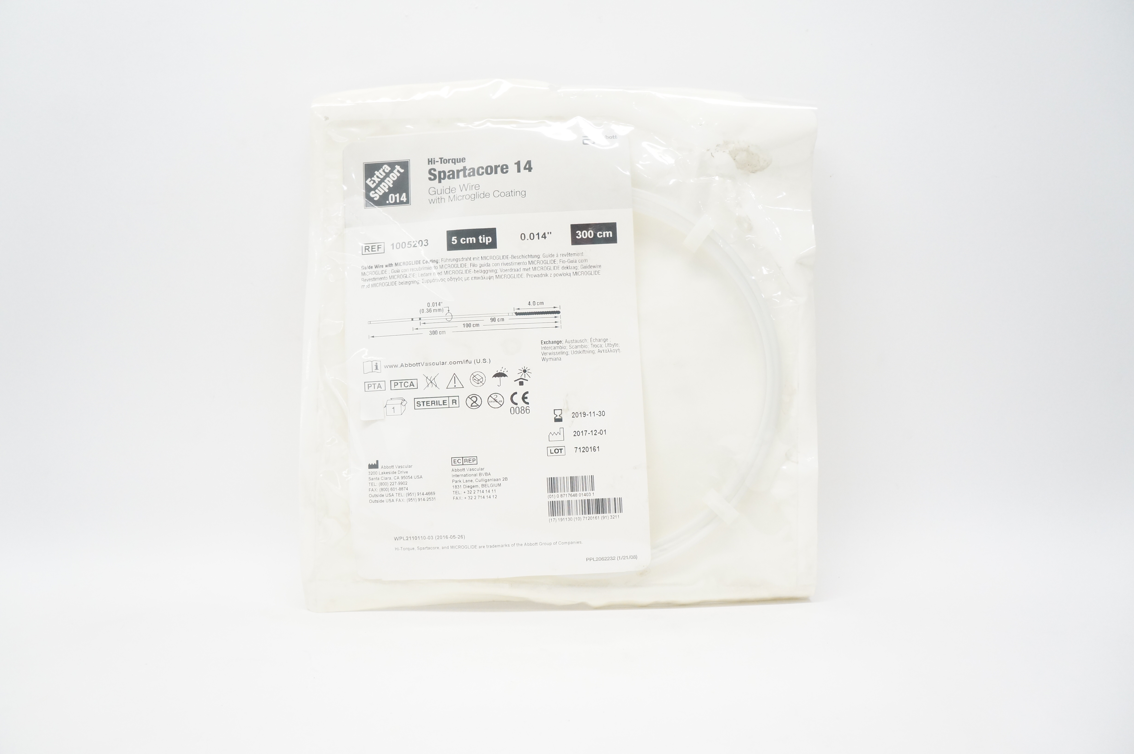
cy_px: 377
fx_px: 850
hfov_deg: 67.4
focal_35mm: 27
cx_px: 567
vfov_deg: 47.8
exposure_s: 1/160
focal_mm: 18
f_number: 6.3
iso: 1600
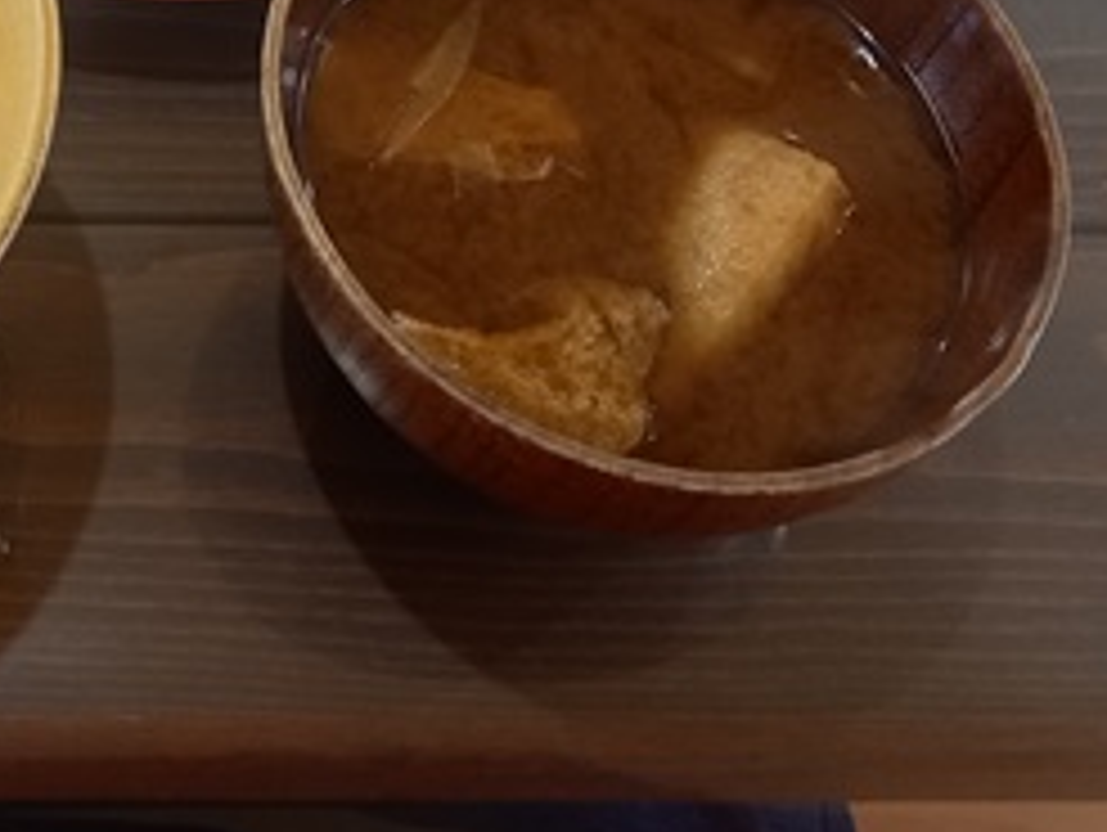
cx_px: 45
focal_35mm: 65
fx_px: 2081
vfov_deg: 21.0
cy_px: -189
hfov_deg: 28.3
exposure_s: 1/40
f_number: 1.8
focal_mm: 4.65
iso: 320
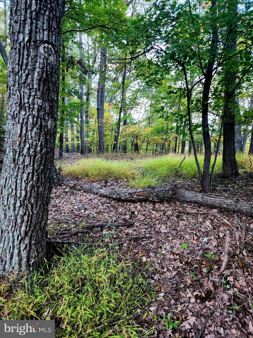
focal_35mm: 23
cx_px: 126
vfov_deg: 73.9
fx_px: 224
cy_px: 169
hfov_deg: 58.9
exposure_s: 1/40
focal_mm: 6.4
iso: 640
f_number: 1.8
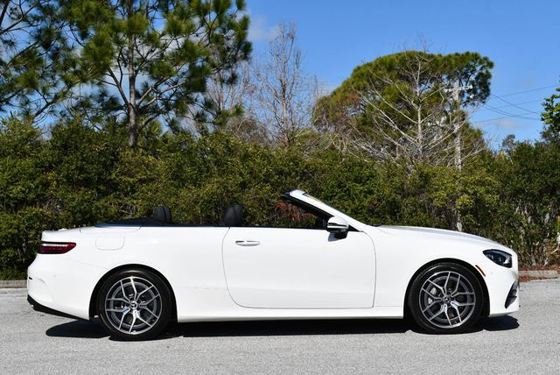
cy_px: 188
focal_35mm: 64
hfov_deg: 31.4
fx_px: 996
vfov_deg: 21.3
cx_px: 280
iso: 100
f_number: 10
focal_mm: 32
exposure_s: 1/400
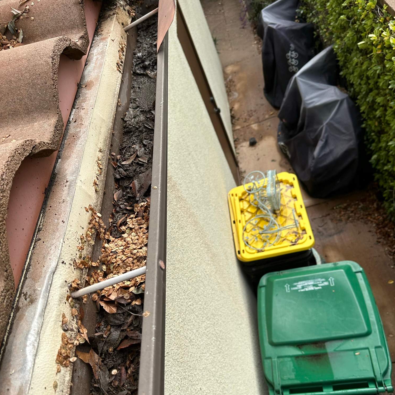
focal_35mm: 29
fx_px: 374
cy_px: 236
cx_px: 201
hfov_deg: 55.6
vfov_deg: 55.2
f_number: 1.78
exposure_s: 1/2203
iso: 80
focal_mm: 6.86
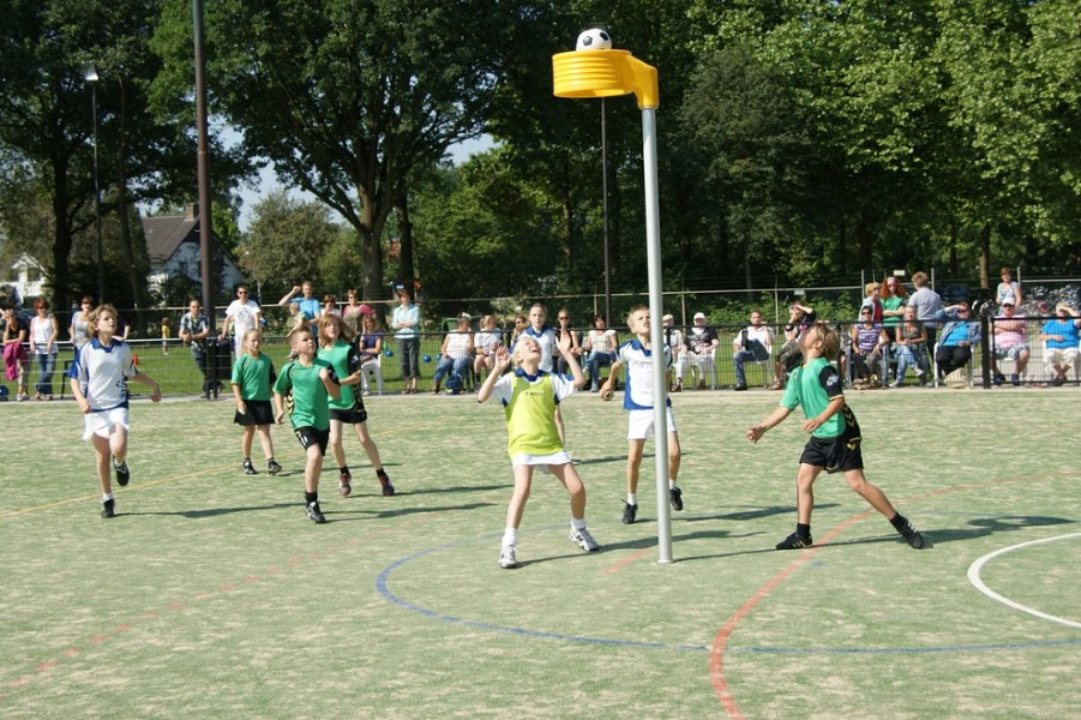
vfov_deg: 29.8
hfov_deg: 43.6
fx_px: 1351
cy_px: 360
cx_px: 540
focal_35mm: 45
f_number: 5
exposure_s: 1/500
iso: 100
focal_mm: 30
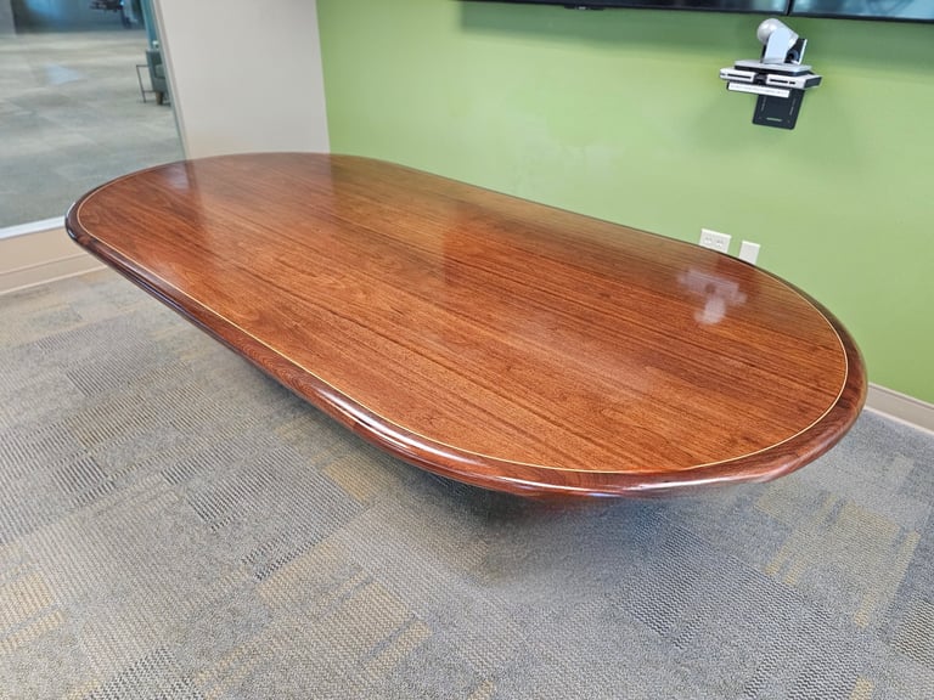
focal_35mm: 23
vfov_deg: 58.9
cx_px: 467
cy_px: 350
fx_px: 621
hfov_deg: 73.9
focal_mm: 6.3
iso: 400
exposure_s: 1/120
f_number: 1.7
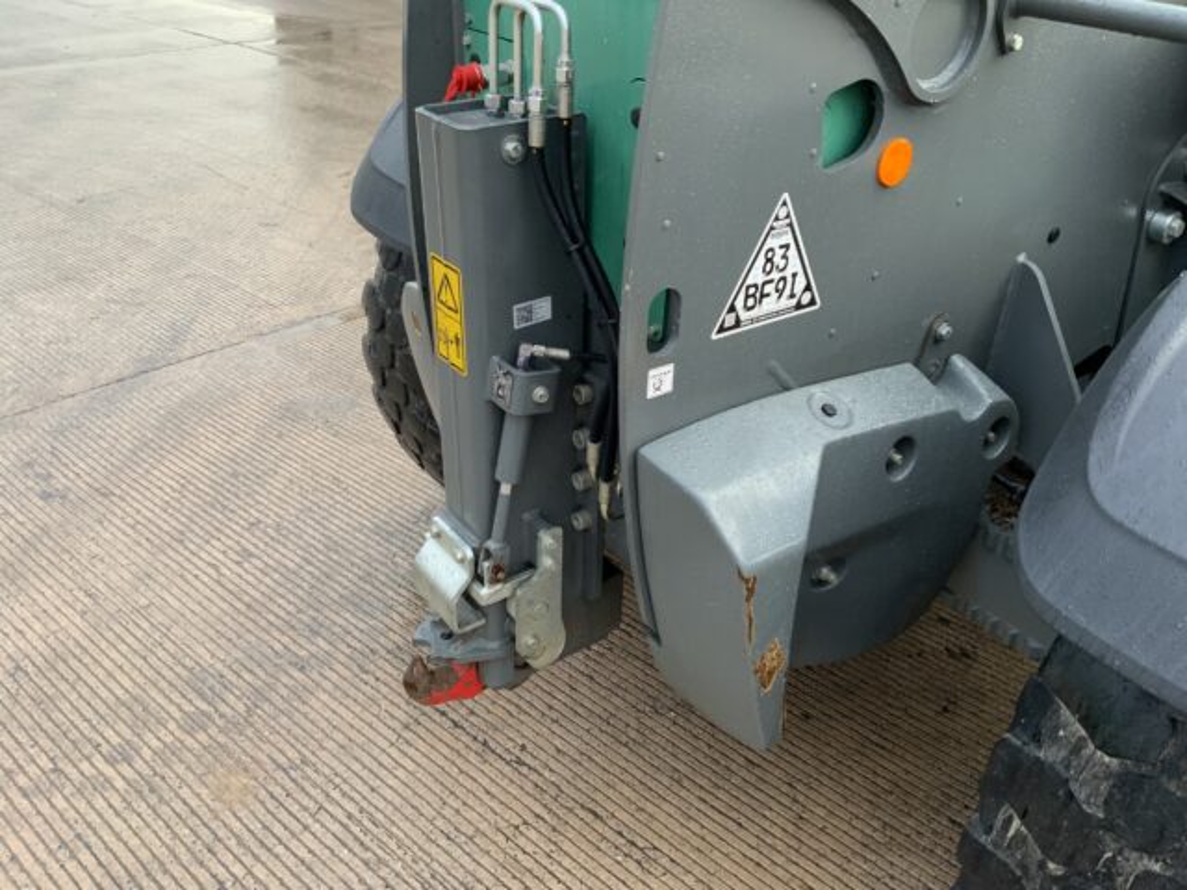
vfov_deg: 48.2
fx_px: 994
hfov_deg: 61.7
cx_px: 594
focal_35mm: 29
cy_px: 445
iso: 40
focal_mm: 3
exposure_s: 1/122
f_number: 1.8
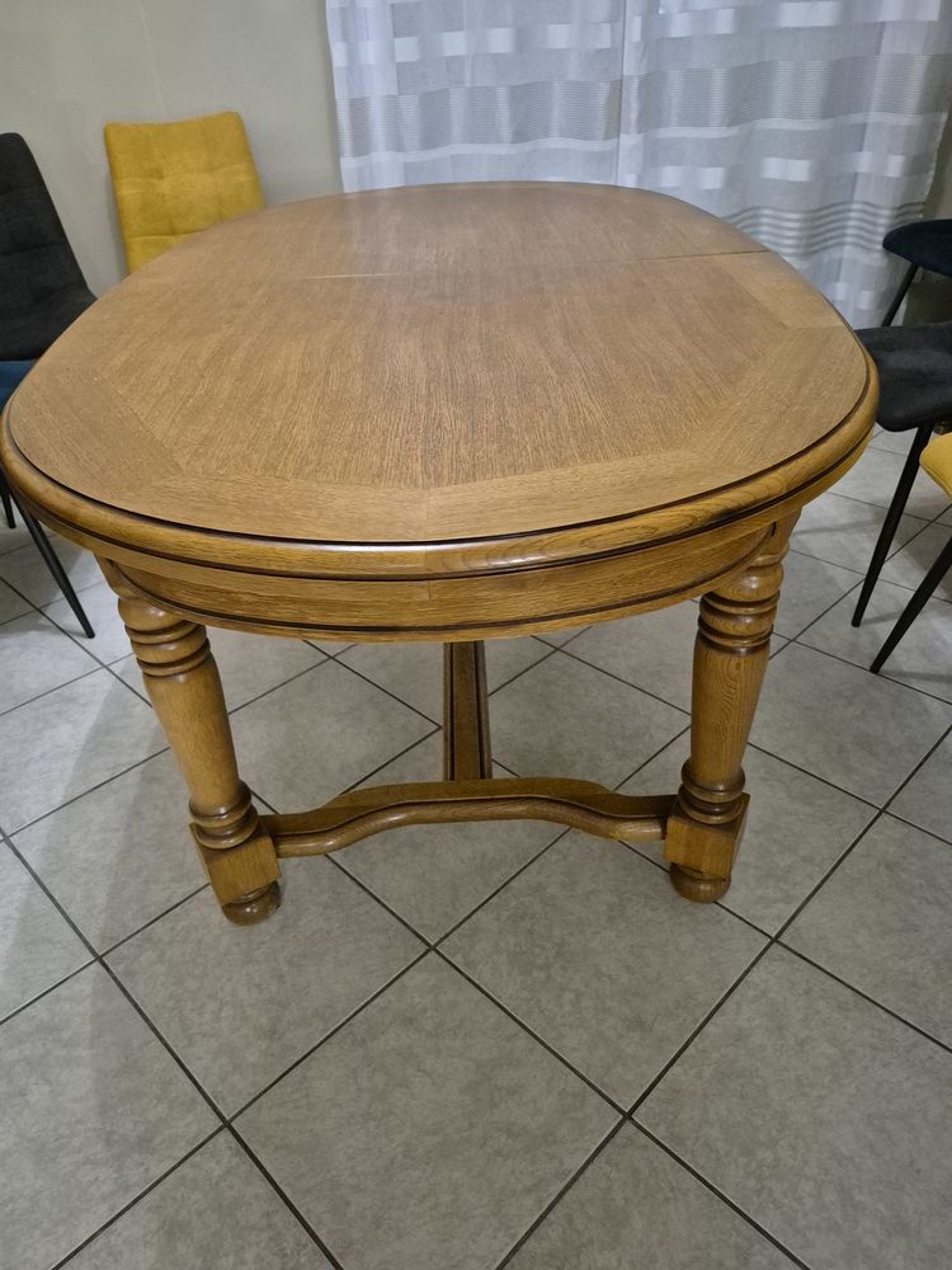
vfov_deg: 73.9
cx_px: 476
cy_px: 635
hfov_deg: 58.9
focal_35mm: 23
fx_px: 843
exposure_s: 1/100
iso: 2500
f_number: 1.8
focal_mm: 5.4
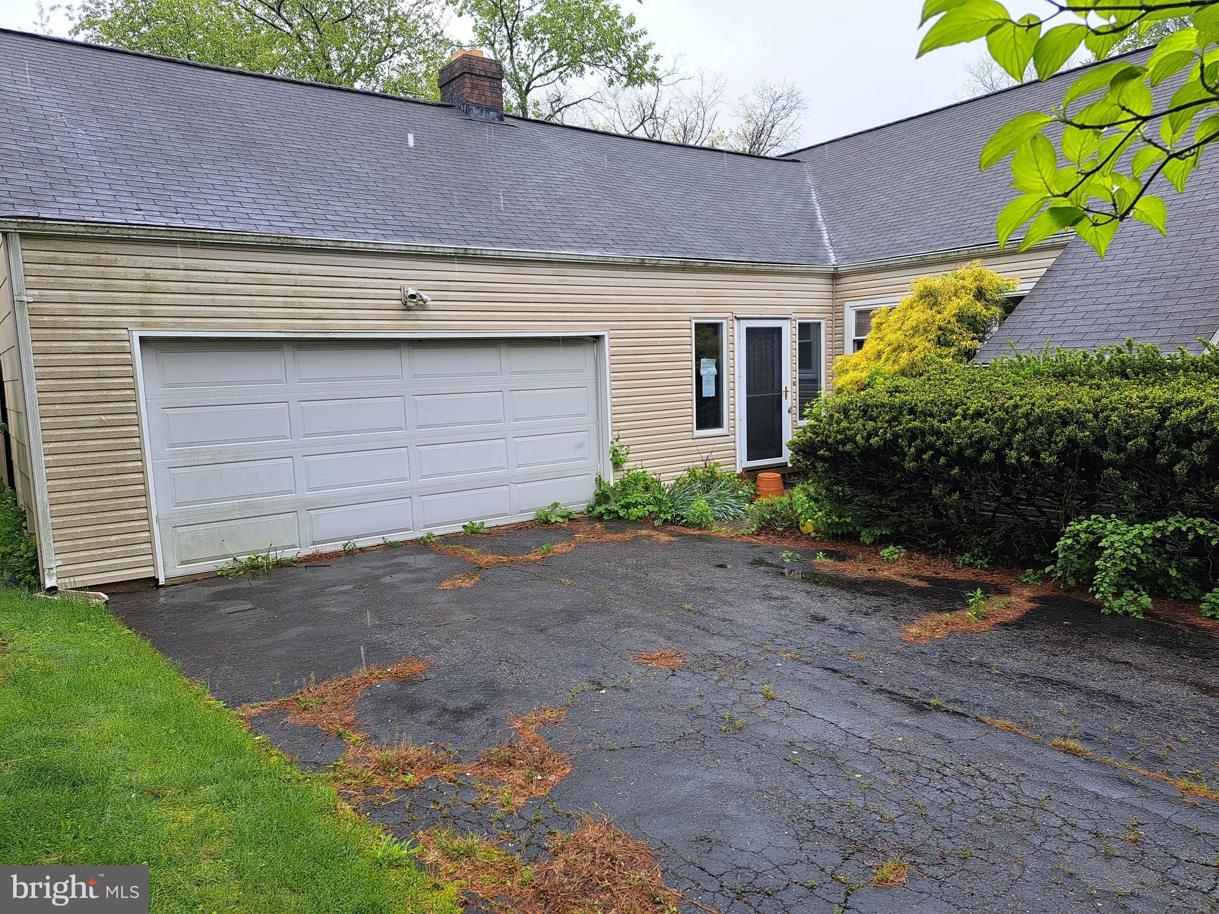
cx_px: 610
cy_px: 457
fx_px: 845
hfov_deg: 71.6
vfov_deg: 56.8
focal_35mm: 24
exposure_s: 1/231
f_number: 1.8
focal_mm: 5.23
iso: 50
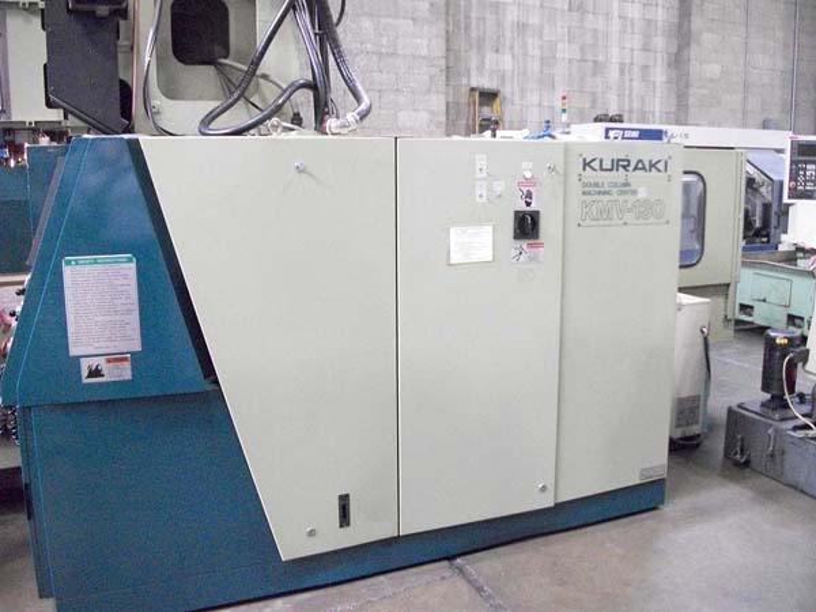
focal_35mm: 32
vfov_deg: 44.2
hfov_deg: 56.8
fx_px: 754
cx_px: 408
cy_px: 306
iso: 640
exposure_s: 1/40
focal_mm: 5.7
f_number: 2.9
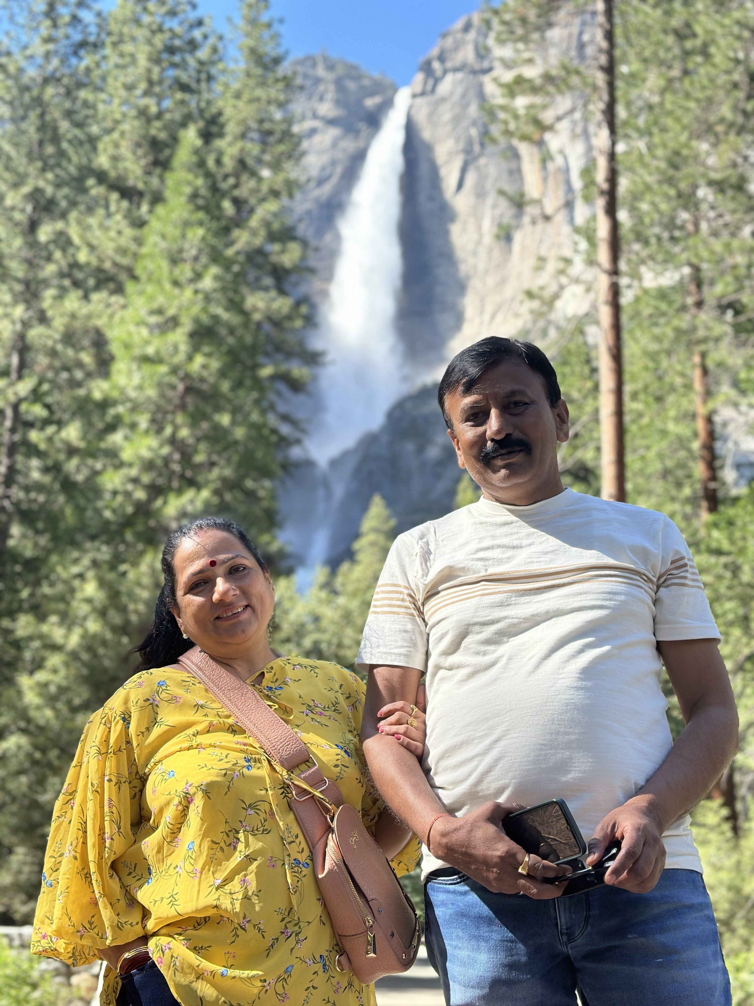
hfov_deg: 30.3
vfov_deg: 39.7
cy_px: 503
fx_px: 1394
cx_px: 377
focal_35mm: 48
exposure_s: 1/1120
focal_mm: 6.86
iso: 80
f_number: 1.78
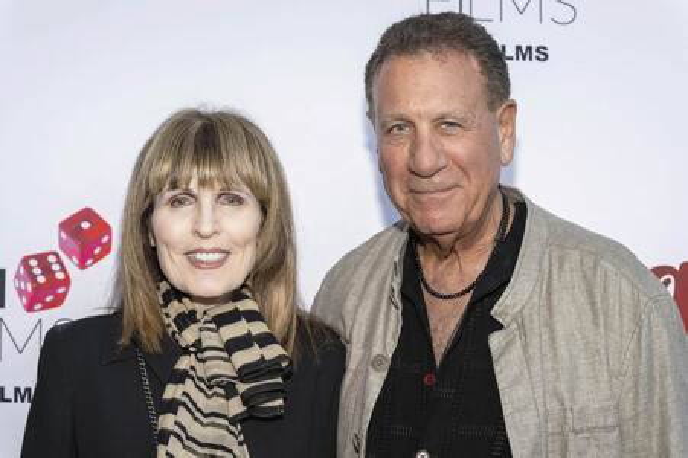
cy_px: 229
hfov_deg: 38.2
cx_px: 344
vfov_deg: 26.0
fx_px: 993
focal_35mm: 52
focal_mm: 52
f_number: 5.6
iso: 400
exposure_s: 1/200
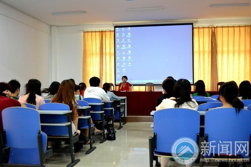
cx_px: 126
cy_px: 84
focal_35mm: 39
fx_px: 272
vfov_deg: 34.2
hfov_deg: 49.6
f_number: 4.2
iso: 3200
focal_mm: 26
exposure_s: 1/160
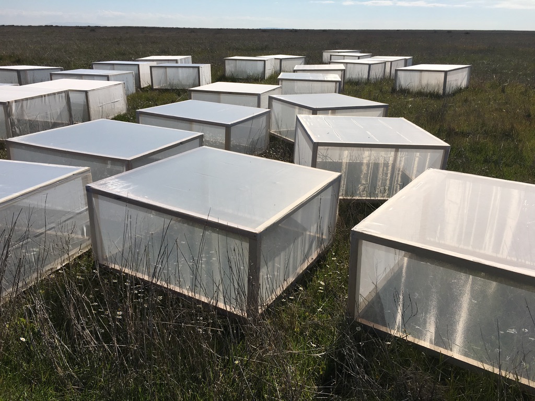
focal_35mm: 29
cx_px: 268
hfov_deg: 61.7
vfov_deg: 48.2
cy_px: 200
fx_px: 448
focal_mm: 4.15
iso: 25
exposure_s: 1/4525
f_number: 2.2
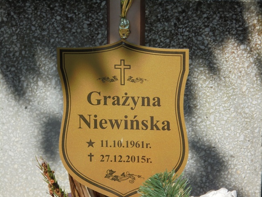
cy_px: 98
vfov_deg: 9.5
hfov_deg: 12.6
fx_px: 1188
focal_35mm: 157
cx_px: 131
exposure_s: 1/400
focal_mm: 27.6
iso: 100
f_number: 6.5
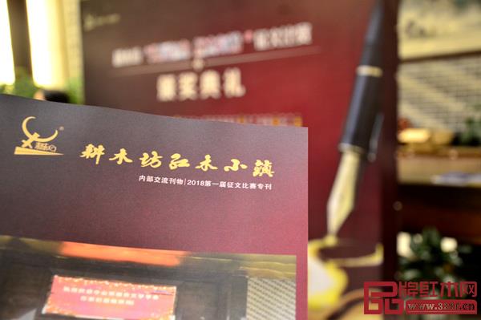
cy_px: 160
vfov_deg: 28.0
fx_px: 641
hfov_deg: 41.1
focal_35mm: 48
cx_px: 240
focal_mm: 32
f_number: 4.2
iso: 1250
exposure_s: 1/30
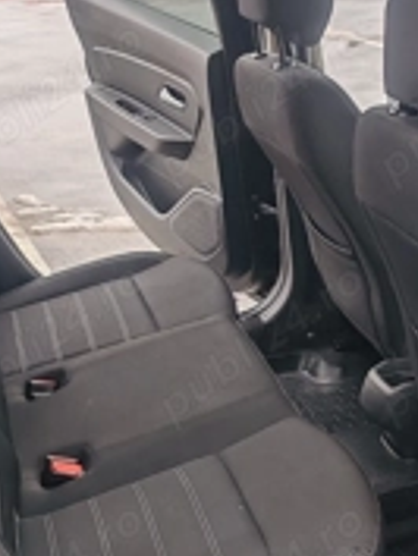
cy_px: 396
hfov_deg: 23.5
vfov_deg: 31.3
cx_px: 371
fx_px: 981
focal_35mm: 61
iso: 200
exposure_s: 1/100
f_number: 1.9
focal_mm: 6.12
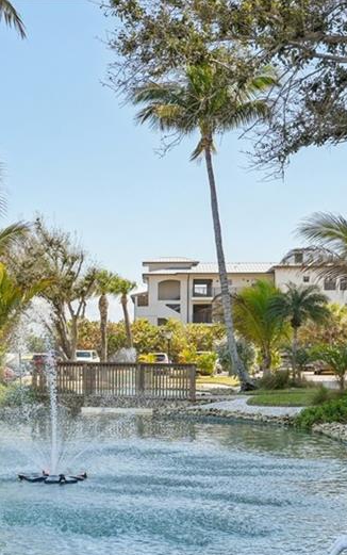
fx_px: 862
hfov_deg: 22.1
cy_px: 361
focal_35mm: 57
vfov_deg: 35.4
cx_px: 16
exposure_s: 1/1000
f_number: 8
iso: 400
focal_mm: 28.5
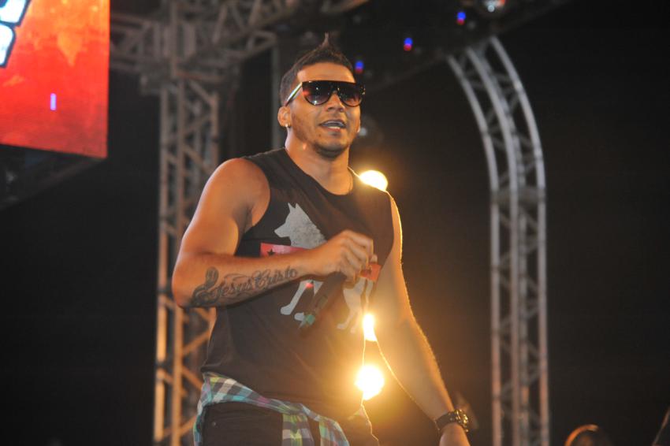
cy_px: 223
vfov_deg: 11.4
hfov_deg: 17.1
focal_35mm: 120
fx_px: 2232
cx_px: 335
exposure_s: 1/160
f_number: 4.5
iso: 3200
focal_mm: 120
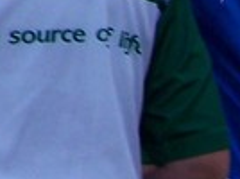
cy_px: 238
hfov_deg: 0.7
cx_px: 442
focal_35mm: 2729
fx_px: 18887
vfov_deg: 0.5
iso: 80
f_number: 3.6
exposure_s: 1/320
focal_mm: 59.2
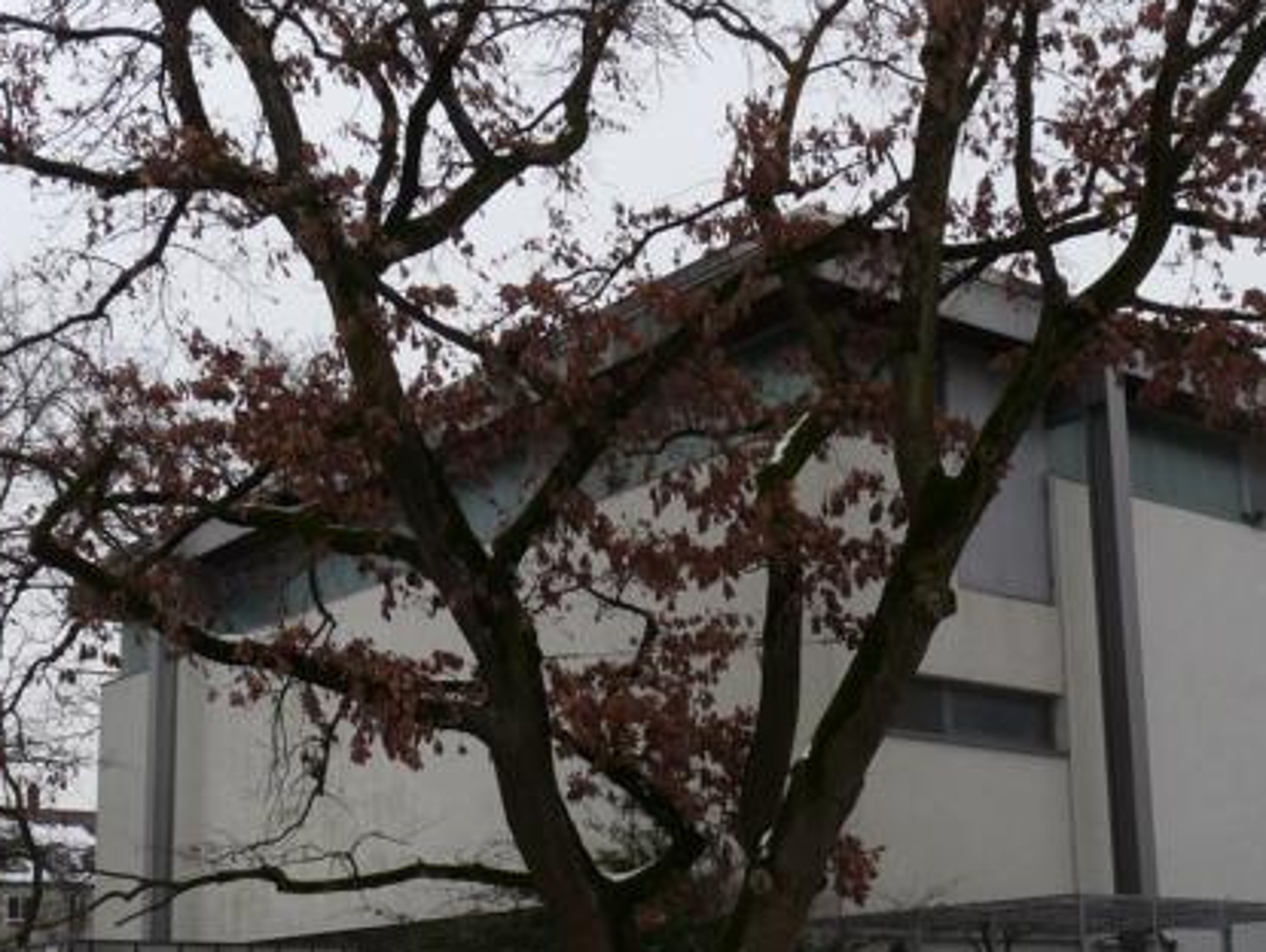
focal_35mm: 52
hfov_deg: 36.8
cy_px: 711
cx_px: 689
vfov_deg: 27.7
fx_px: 1903
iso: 100
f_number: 4
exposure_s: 1/160
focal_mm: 4.8
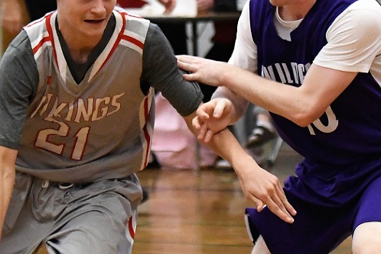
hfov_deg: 8.3
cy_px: 196
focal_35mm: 246
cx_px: 40
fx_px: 2606
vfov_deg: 5.6
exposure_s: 1/1000
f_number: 2.8
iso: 5000
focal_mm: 70
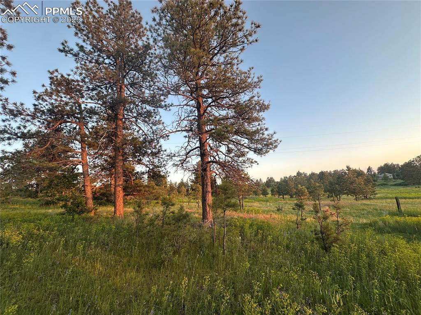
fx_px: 170
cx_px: 210
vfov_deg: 85.6
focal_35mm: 14
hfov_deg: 102.1
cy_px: 158
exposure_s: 1/117
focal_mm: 2.22
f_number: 2.2
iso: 40
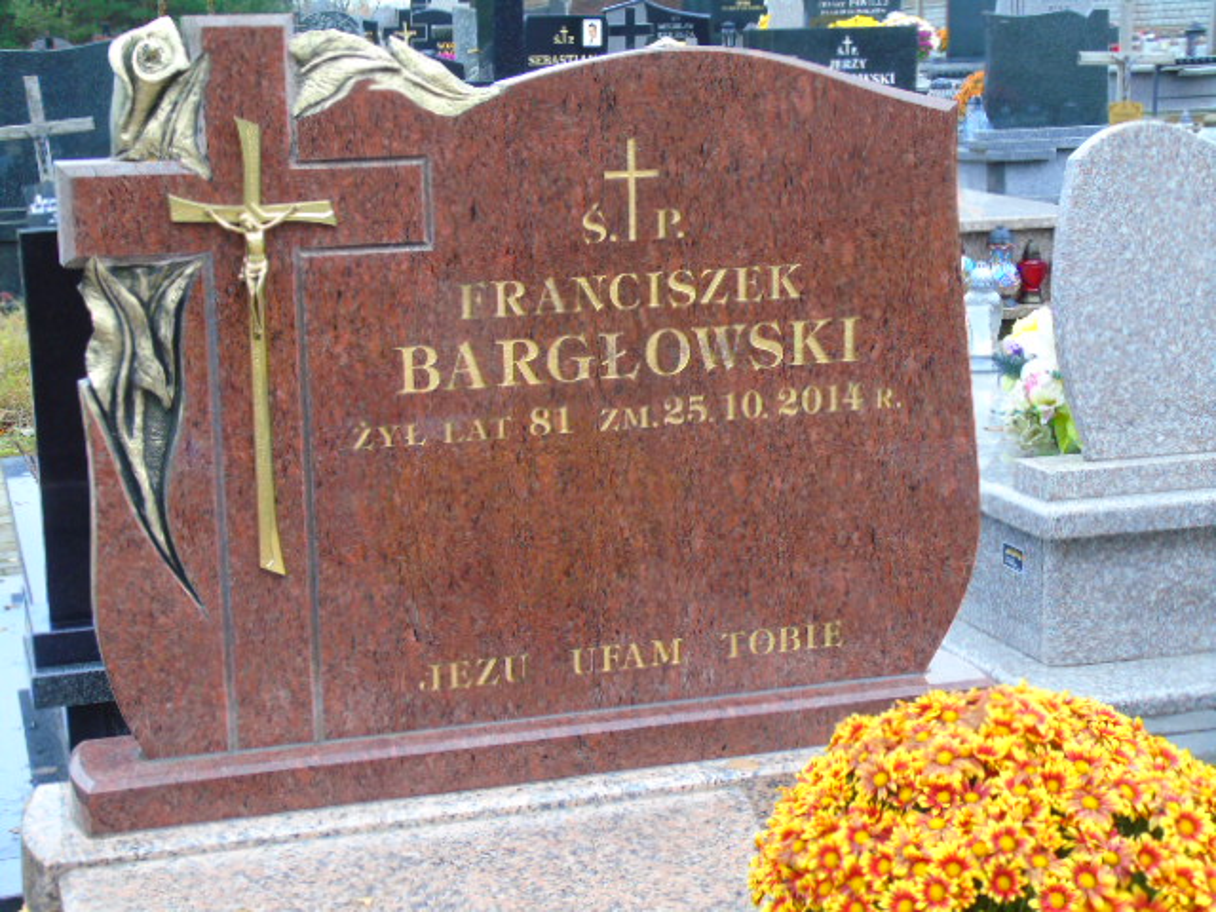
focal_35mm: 62
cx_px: 608
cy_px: 456
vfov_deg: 23.7
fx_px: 2178
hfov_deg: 31.2
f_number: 4.5
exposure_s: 1/30
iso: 200
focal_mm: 11
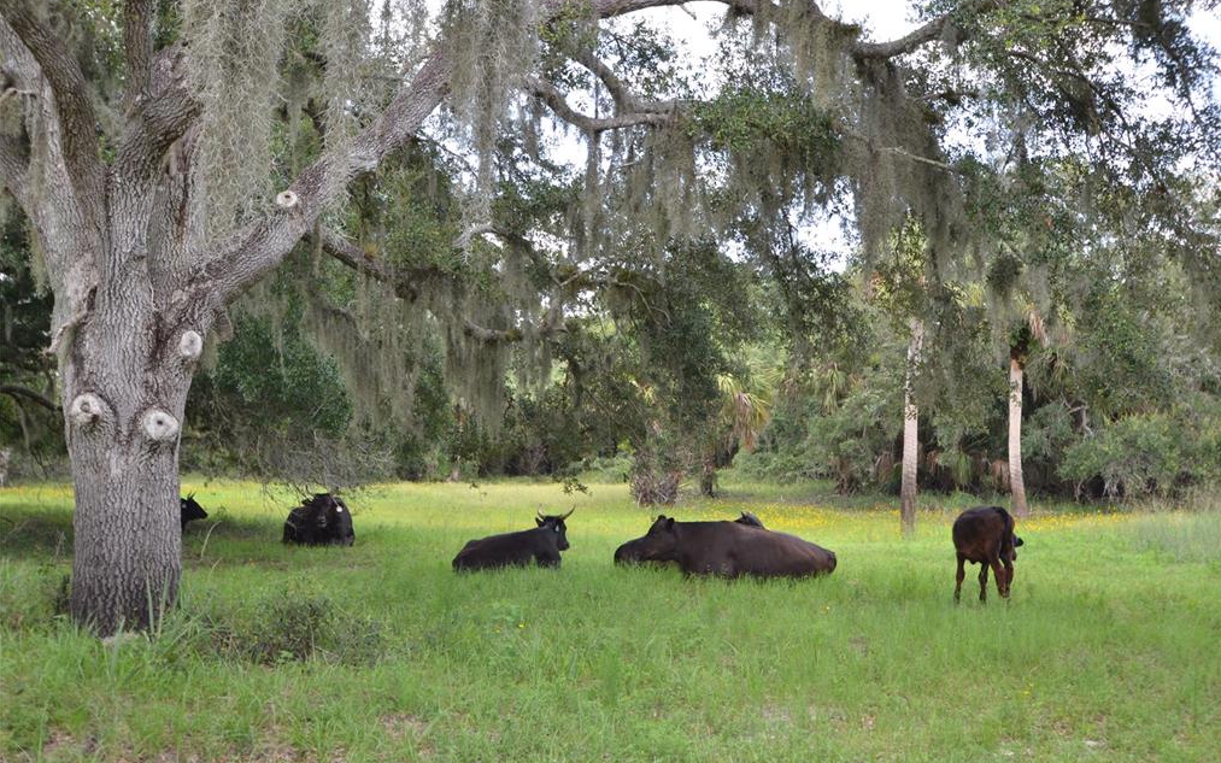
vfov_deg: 34.4
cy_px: 371
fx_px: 1231
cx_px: 616
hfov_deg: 52.8
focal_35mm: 37
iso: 200
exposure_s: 1/125
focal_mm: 24
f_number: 5.6
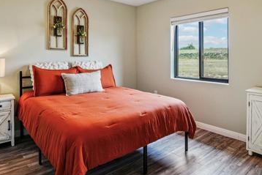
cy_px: 57
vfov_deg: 50.4
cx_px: 157
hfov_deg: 70.7
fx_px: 182
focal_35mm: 25
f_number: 8
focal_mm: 14
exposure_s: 1/25
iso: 400
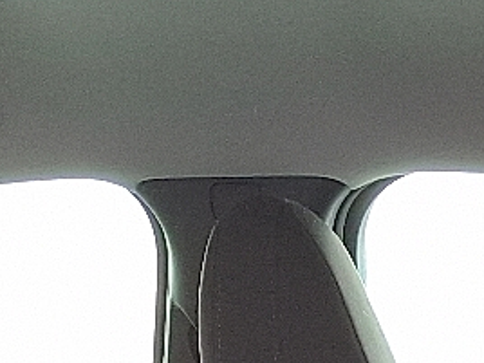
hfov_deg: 12.2
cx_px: 874
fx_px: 2083
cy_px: 1002
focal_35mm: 149
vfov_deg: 8.6
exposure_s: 1/120
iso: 43
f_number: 1.8
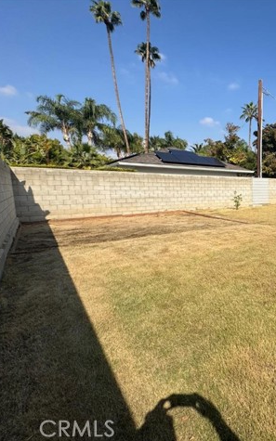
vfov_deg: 85.1
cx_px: 284
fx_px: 241
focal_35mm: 20
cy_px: 219
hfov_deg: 47.8
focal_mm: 2.22
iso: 50
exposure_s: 1/2494
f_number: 2.2
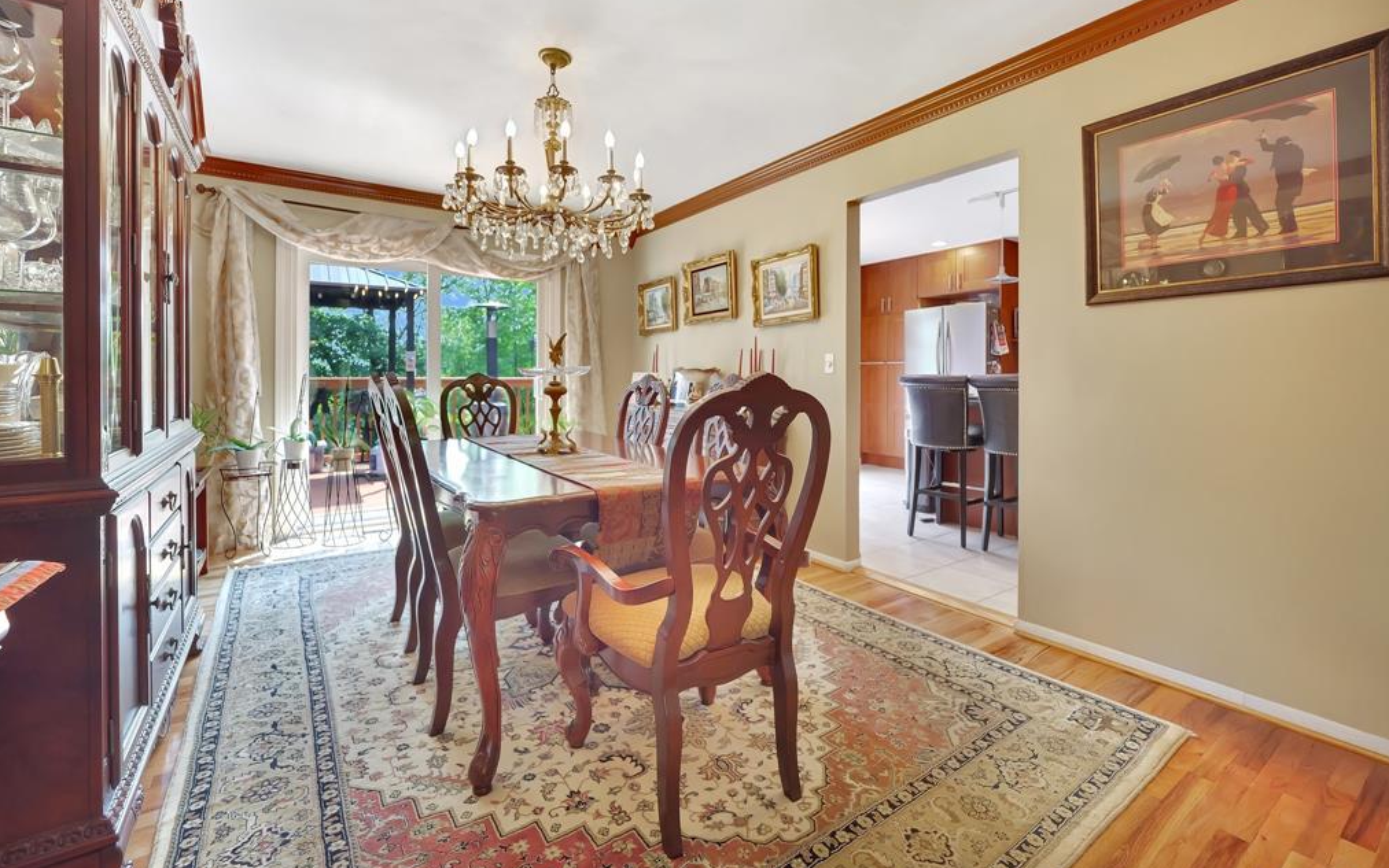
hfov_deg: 101.4
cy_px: 381
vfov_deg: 74.5
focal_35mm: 15
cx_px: 698
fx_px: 568
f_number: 2.8
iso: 800
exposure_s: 1/200
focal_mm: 7
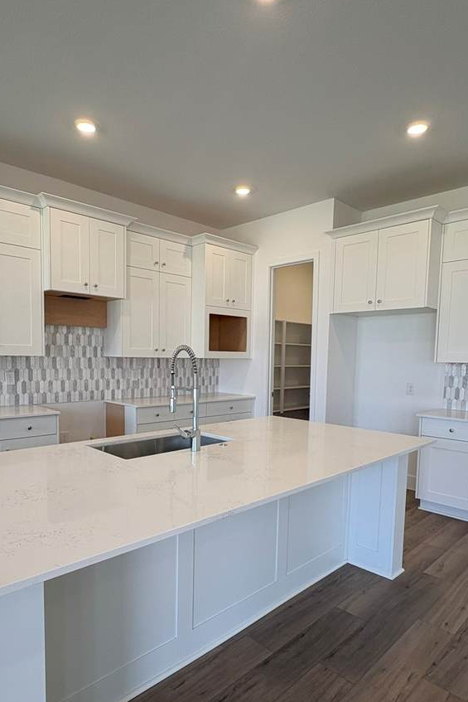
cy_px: 390
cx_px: 220
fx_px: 429
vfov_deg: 78.3
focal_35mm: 22
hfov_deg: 57.2
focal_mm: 2.22
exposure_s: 1/120
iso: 80
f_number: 2.2
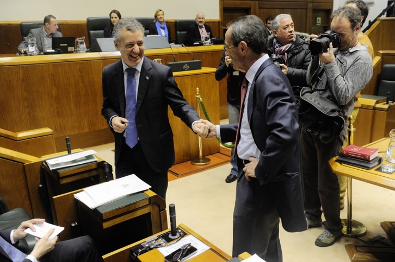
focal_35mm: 34
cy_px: 131
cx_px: 198
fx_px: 373
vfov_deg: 38.8
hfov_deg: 55.8
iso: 1600
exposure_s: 1/200
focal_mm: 34
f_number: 4
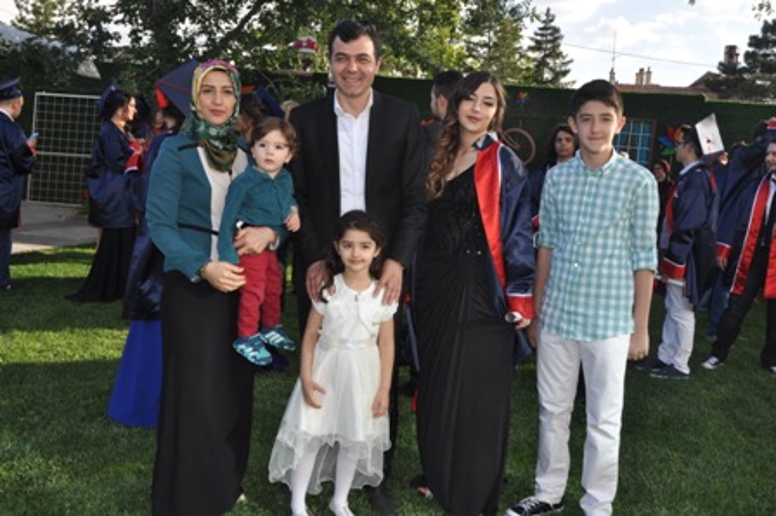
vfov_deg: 36.8
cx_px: 388
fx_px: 775
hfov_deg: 53.2
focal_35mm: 36
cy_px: 258
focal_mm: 24
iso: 200
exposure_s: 1/200
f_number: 8
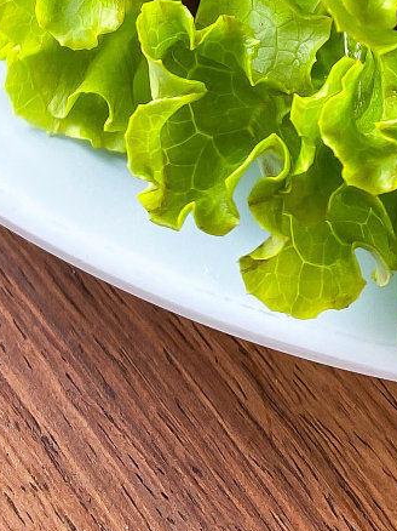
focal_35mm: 95
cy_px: -366
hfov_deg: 15.5
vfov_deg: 17.5
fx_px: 1454
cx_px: 288
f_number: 1.8
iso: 80
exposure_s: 1/120
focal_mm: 4.25
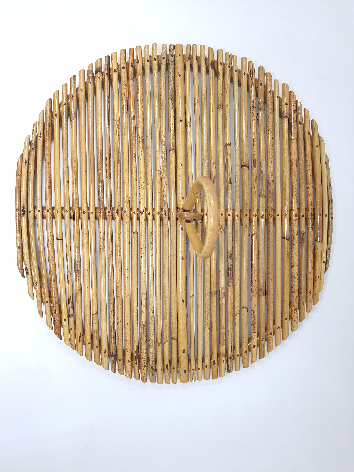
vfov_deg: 67.3
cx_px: 177
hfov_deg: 53.1
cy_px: 236
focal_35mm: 26
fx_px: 355
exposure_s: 1/100
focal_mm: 4.32
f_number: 1.7
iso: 100
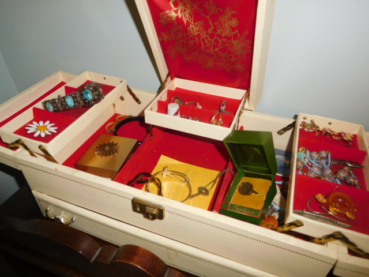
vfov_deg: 54.9
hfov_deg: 69.4
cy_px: 138
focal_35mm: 25
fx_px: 266
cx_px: 184
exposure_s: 1/30
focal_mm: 4.5
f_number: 3.4
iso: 200
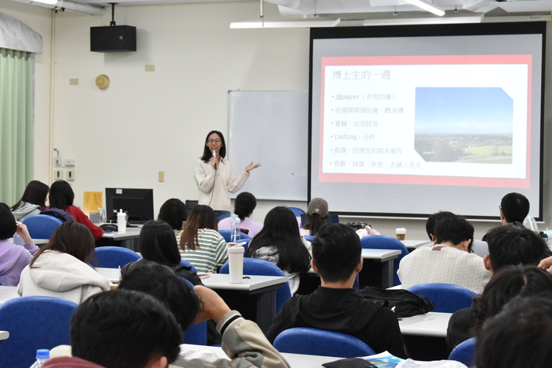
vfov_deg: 16.6
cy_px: 184
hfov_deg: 24.6
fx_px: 1265
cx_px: 276
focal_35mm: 82
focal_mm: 55
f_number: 5.6
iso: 1250
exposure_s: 1/80
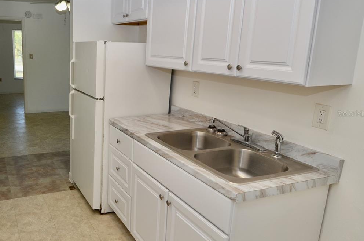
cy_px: 114
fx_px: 293
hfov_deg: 59.2
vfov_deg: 44.7
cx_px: 77
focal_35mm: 29
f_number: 5.6
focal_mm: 12
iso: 140
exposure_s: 1/125
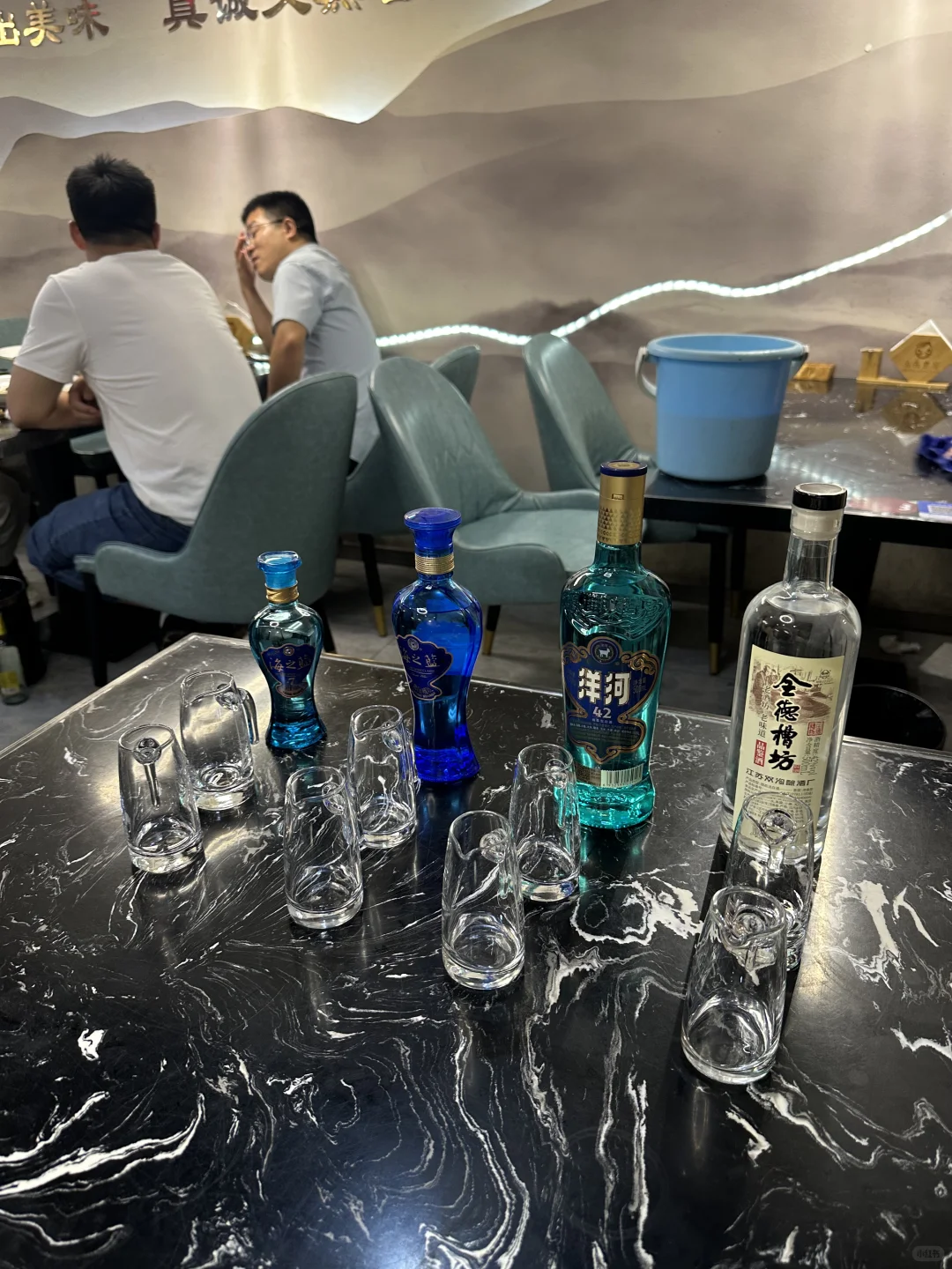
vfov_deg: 71.6
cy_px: 634
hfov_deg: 56.8
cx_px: 476
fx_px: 880
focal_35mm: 24
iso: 125
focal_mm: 6.86
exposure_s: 1/50
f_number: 1.78
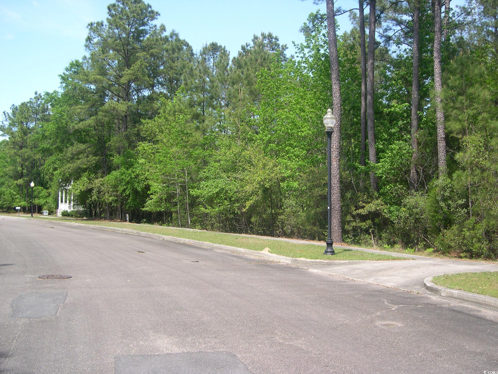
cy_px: 187
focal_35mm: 38
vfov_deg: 37.7
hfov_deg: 49.0
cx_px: 249
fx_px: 547
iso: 100
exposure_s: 1/472
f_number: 2.8
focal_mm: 8
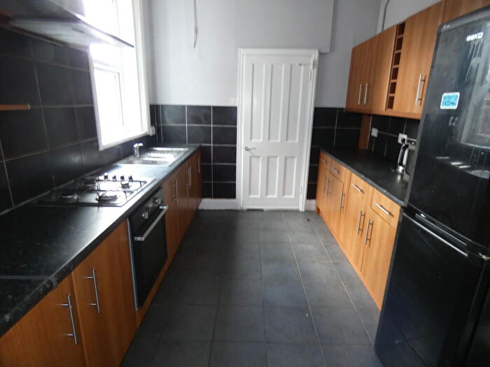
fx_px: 283
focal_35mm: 20
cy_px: 184
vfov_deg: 66.0
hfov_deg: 81.7
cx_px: 245
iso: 320
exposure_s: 1/20
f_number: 2.8
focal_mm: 3.6
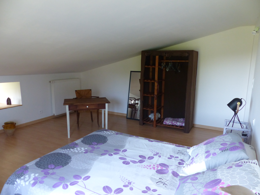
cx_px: 130
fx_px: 188
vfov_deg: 54.9
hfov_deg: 69.4
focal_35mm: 25
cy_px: 98
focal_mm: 4.5
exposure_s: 1/60
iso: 320
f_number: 2.8
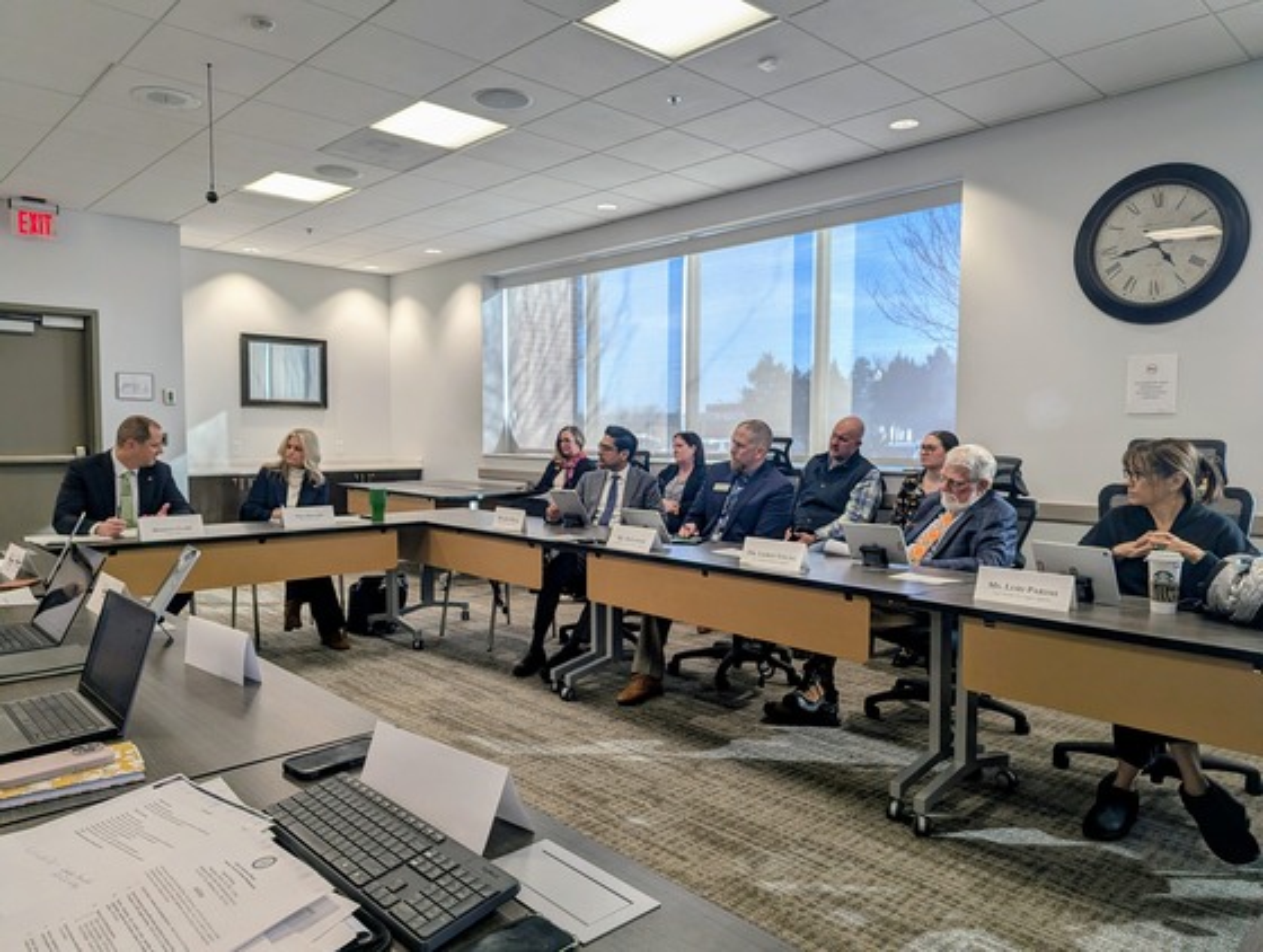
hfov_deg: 71.5
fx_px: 877
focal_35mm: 24
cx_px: 632
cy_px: 476
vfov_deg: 57.0
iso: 41
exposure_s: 1/165
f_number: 1.85
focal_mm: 6.81
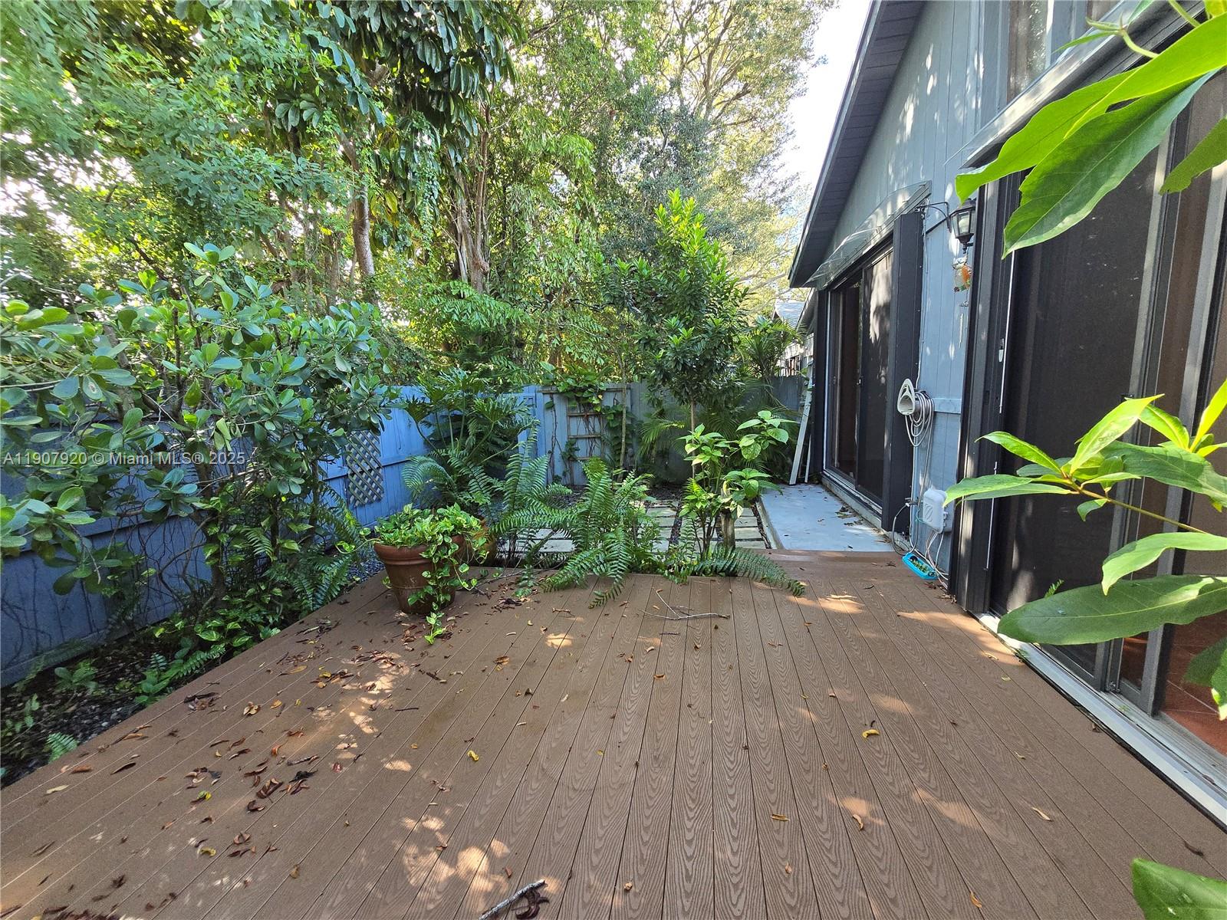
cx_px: 614
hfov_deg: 106.2
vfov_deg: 89.9
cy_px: 460
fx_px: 461
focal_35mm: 13
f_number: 2.2
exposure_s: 1/359
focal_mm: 2.2
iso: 200
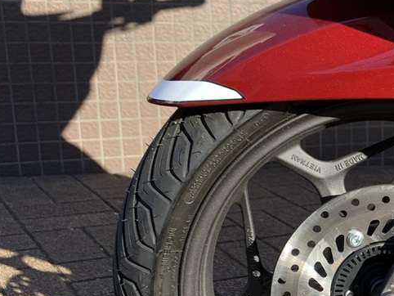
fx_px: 786
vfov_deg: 21.1
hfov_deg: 26.2
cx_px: 423
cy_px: 226
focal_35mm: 69
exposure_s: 1/351
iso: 25
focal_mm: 4.25
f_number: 1.8
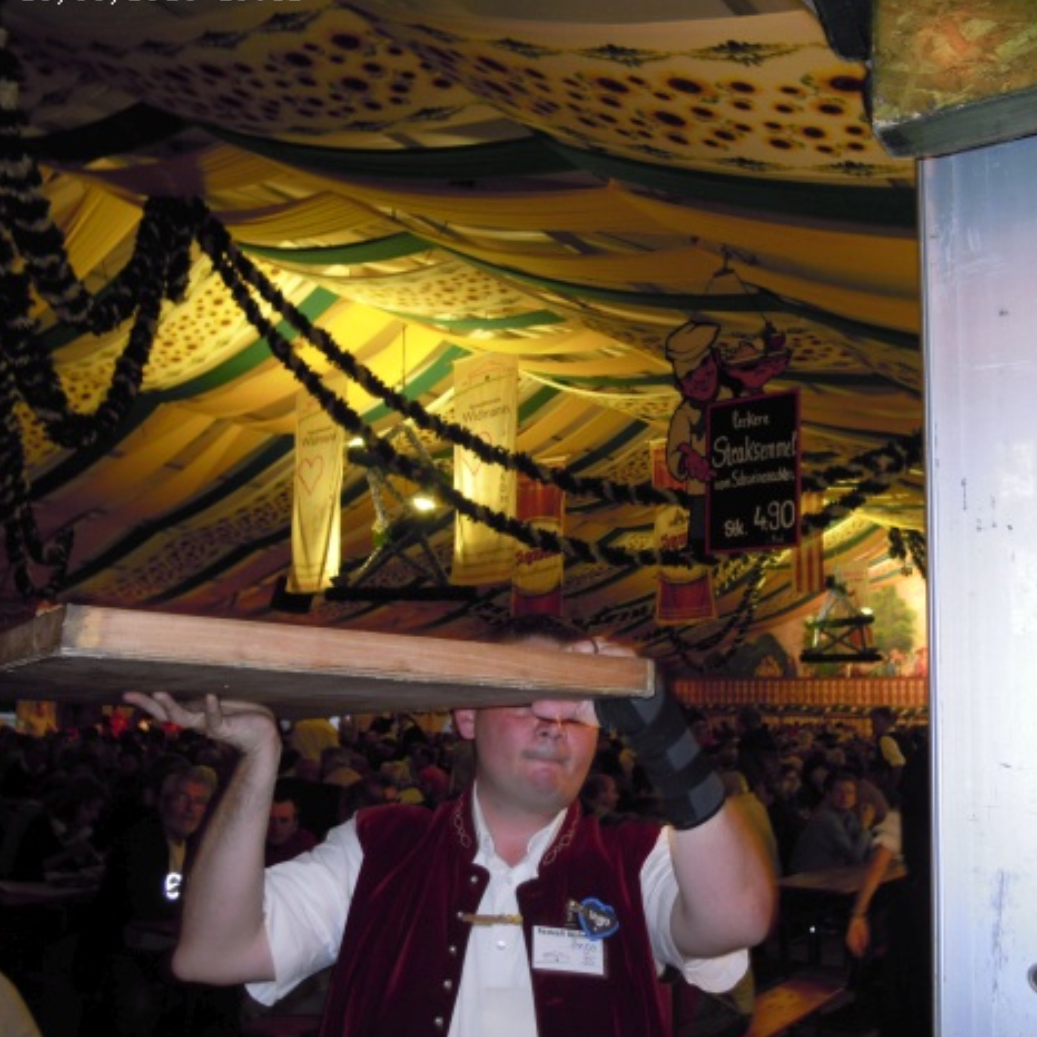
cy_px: 510
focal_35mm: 34
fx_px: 1152
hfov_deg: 48.4
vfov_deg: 48.4
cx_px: 572
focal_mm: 5
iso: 200
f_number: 2.7
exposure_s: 1/25
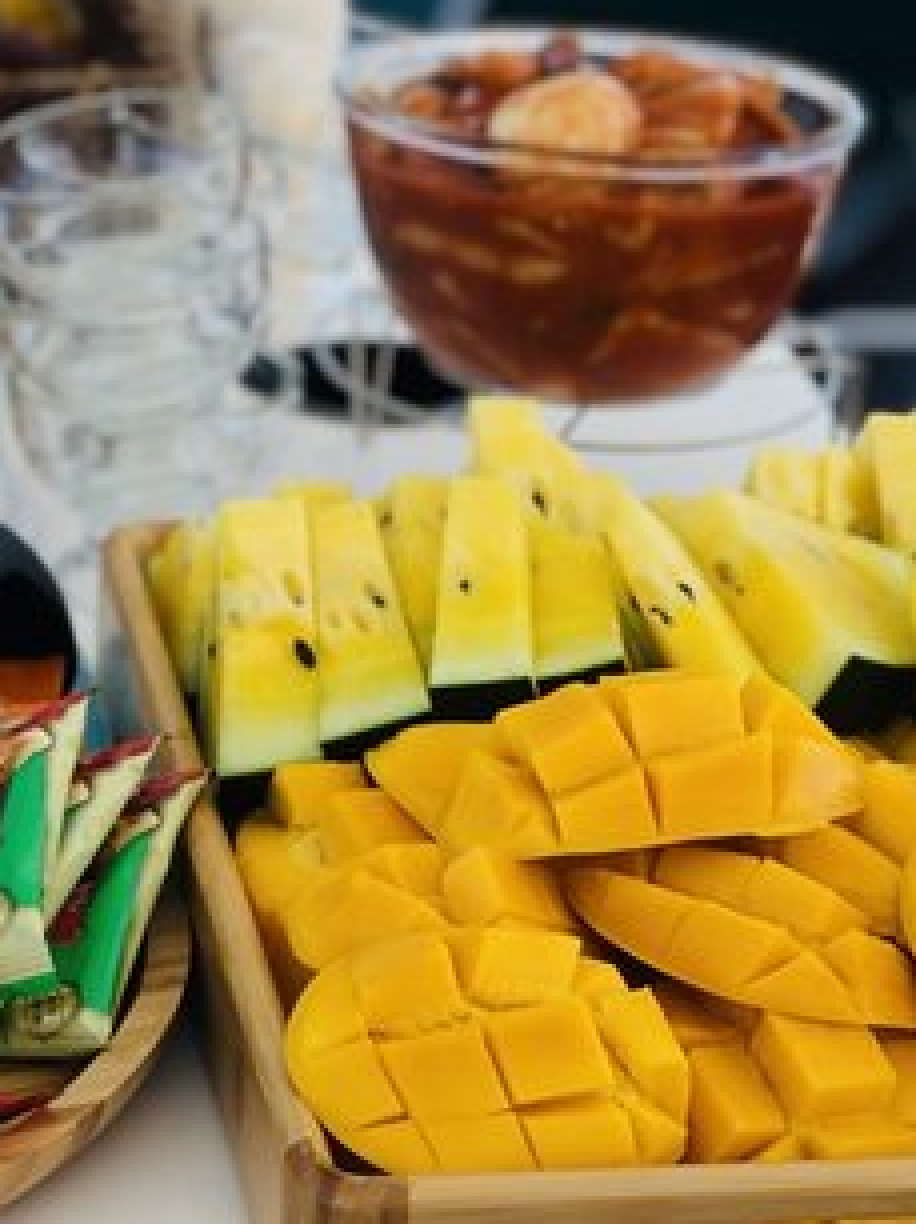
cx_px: 110
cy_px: 114
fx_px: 4416
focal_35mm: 125
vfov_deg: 15.6
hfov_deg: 11.8
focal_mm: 6
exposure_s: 1/362
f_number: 2.4
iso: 16
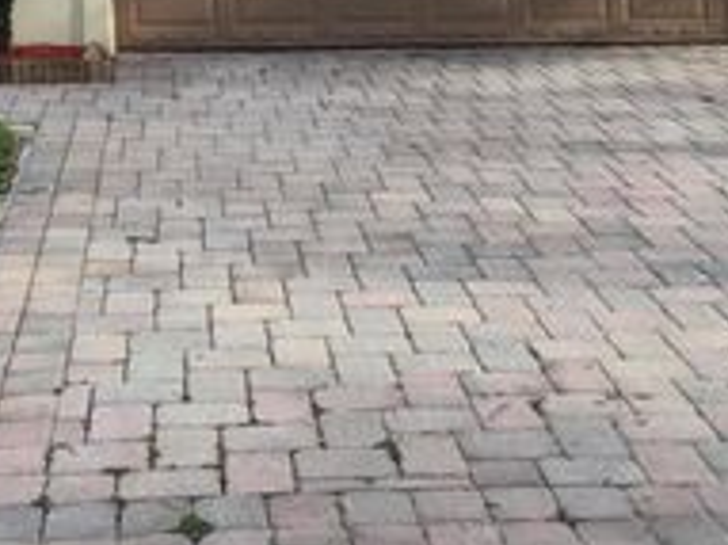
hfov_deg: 25.5
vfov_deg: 18.2
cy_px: -135
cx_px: 240
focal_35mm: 76
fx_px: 1597
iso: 32
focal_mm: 4.15
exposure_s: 1/449
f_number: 2.2
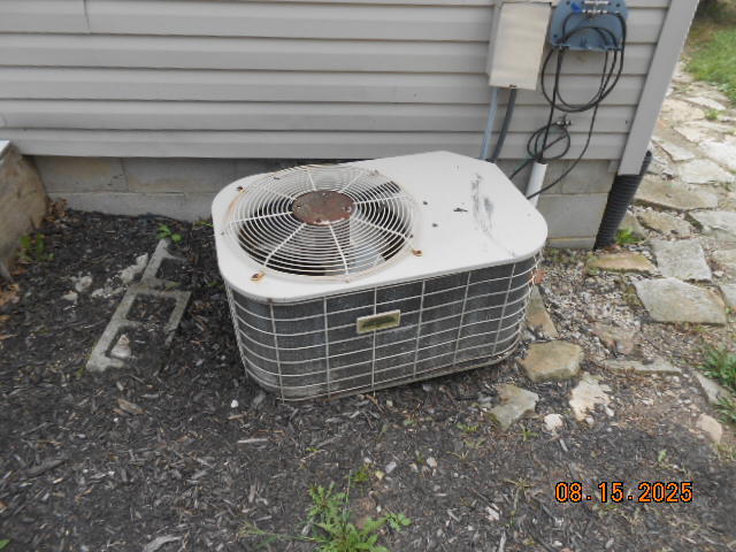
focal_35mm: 26
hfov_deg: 67.3
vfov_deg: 53.1
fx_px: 553
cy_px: 276
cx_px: 368
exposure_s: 1/250
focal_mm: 4.6
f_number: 3.5
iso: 100
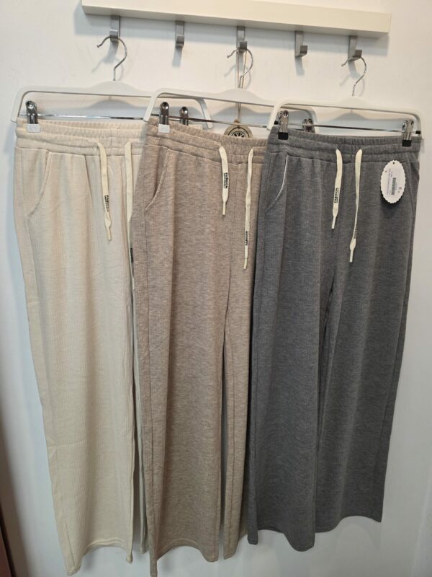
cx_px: 216
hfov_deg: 58.9
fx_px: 383
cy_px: 288
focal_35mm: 23
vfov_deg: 73.9
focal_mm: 6.3
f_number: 1.7
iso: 160
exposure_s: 1/100
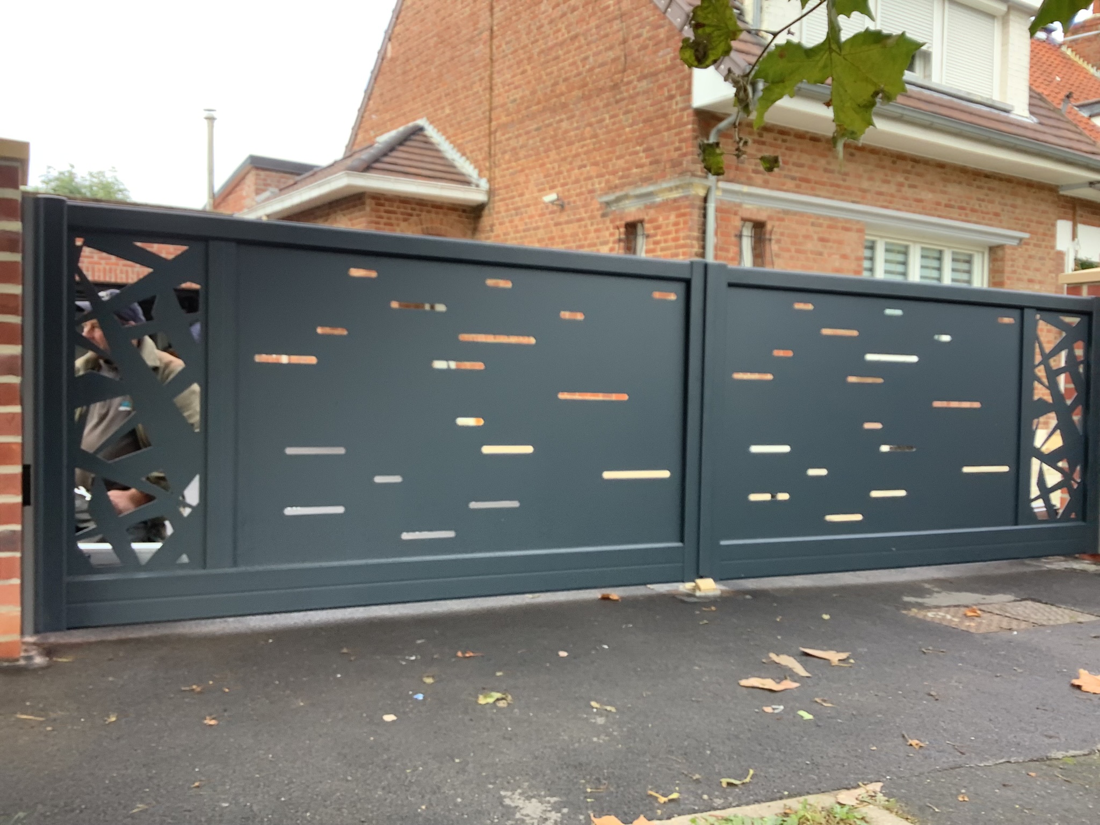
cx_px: 550
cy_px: 412
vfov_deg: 45.4
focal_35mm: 31
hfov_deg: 58.4
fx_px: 985
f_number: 2.4
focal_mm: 3.3
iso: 50
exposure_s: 1/120
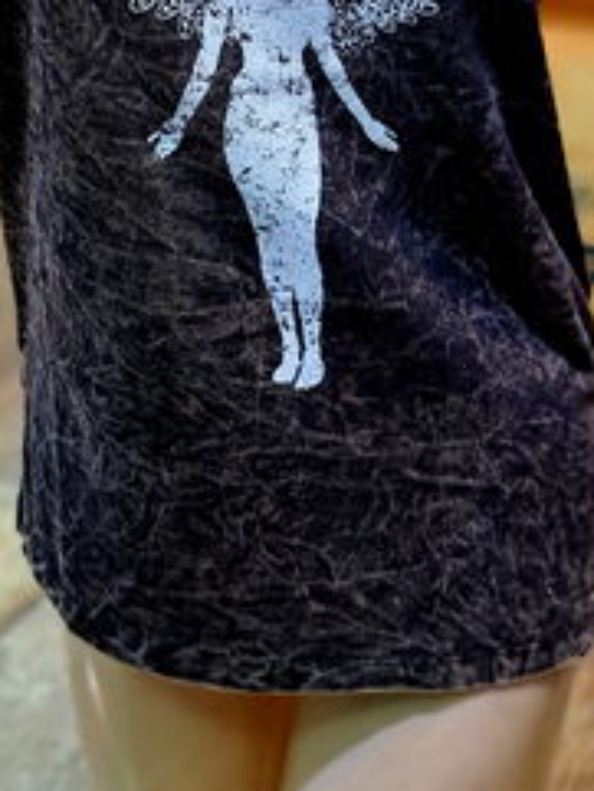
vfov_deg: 34.6
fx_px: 1212
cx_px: 279
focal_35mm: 53
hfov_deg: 27.5
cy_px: 113
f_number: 1.8
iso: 160
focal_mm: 5.23
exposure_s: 1/50
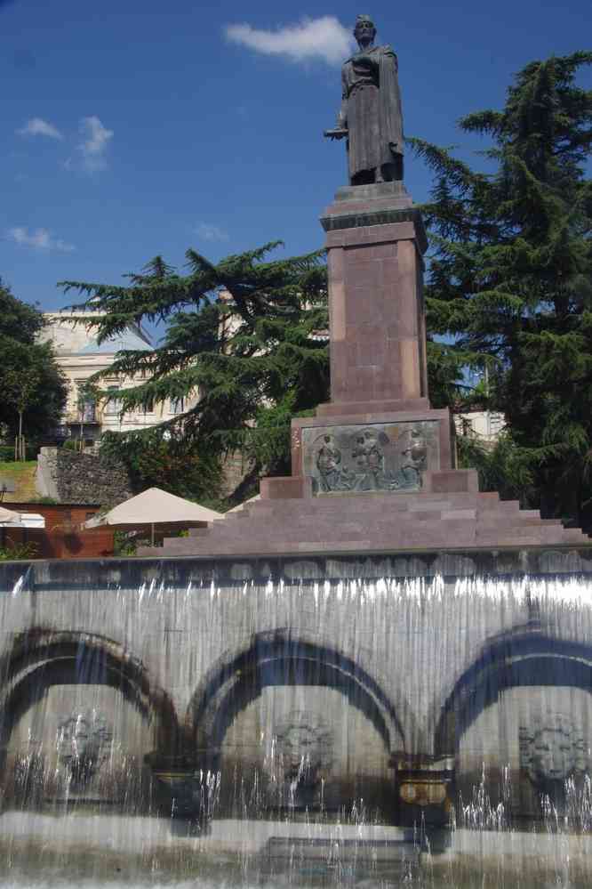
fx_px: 995
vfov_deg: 48.1
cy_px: 444
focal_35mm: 40
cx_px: 296
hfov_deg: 33.1
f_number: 25
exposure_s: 1/8
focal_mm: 26.9
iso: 100
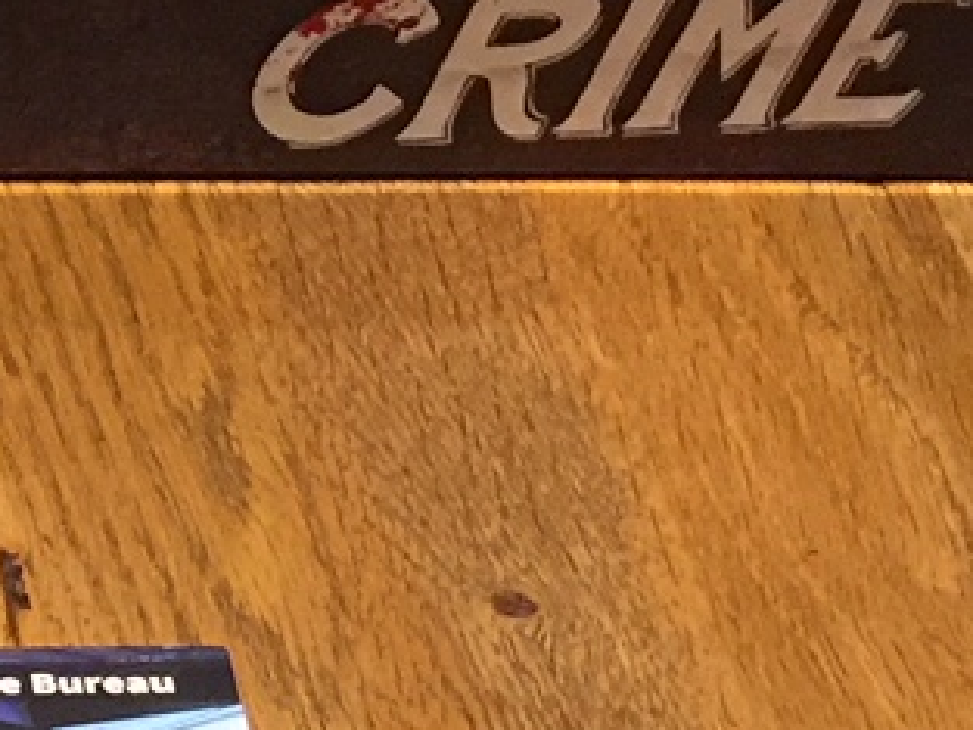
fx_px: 4246
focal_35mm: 151
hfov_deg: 11.0
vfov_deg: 8.9
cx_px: -1399
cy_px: 1746
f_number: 2.2
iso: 125
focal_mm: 4.15
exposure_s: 1/17
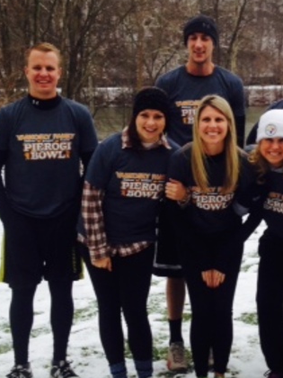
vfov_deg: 24.4
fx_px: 872
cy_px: 165
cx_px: 238
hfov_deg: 18.2
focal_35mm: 80
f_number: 2.4
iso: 50
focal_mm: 4.28
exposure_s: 1/155
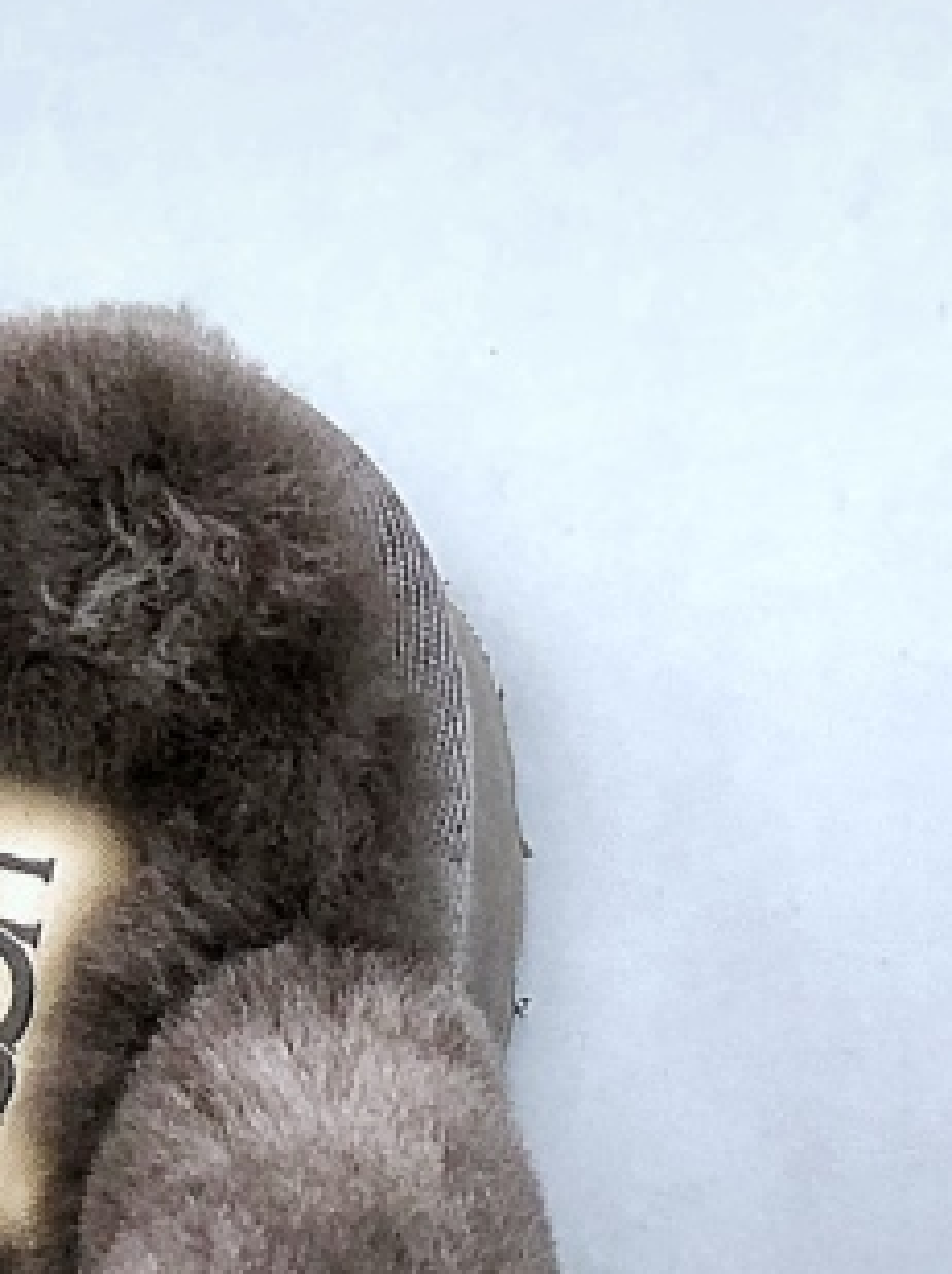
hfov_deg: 5.6
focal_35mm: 266
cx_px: 668
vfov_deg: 7.3
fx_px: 9774
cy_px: 1892
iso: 20
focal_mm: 6.6
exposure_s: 1/33
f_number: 2.8
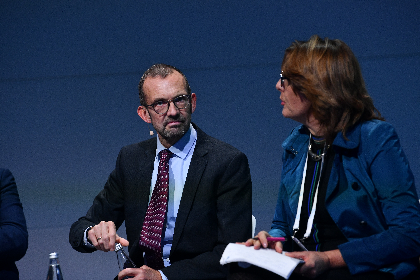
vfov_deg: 6.9
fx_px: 2333
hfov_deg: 10.3
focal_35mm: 200
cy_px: 140
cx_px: 210
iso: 1600
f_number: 4.5
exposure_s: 1/320
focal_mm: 200
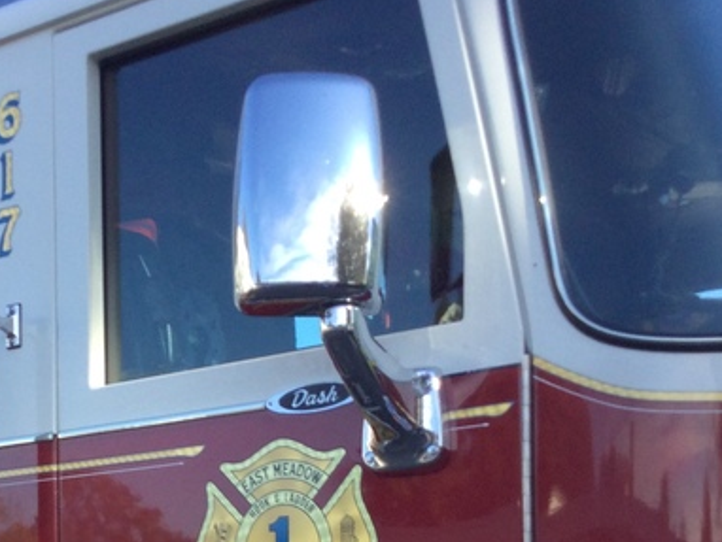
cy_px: 663
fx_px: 1732
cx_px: 110
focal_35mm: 83
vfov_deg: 17.0
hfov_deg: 23.1
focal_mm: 3.3
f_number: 2.4
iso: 25
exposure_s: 1/309
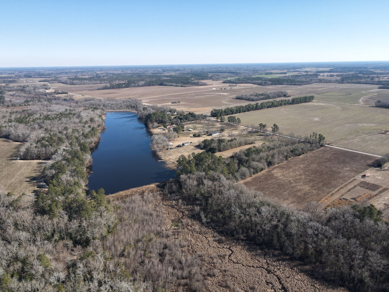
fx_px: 270
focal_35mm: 24
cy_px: 146
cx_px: 194
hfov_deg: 71.6
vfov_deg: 56.8
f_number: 2.8
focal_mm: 4.5
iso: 100
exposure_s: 1/500
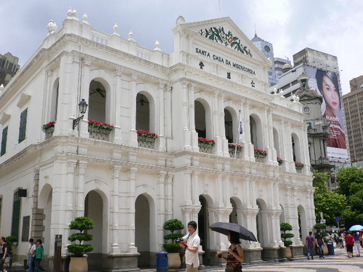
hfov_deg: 52.6
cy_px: 136
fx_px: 367
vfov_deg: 40.7
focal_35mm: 35
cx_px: 182
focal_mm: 5.8
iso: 80
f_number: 5.6
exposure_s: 1/320
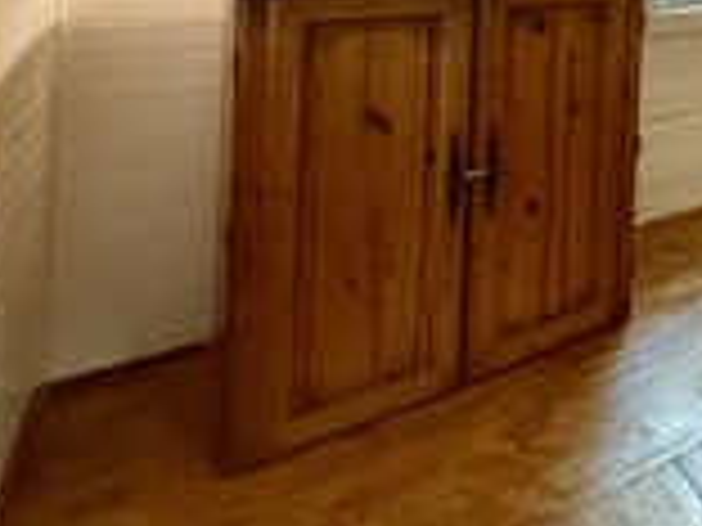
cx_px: 868
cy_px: -90
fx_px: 730
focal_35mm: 36
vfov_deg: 33.2
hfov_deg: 37.1
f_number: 2.2
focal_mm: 2.22
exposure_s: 1/60
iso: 320
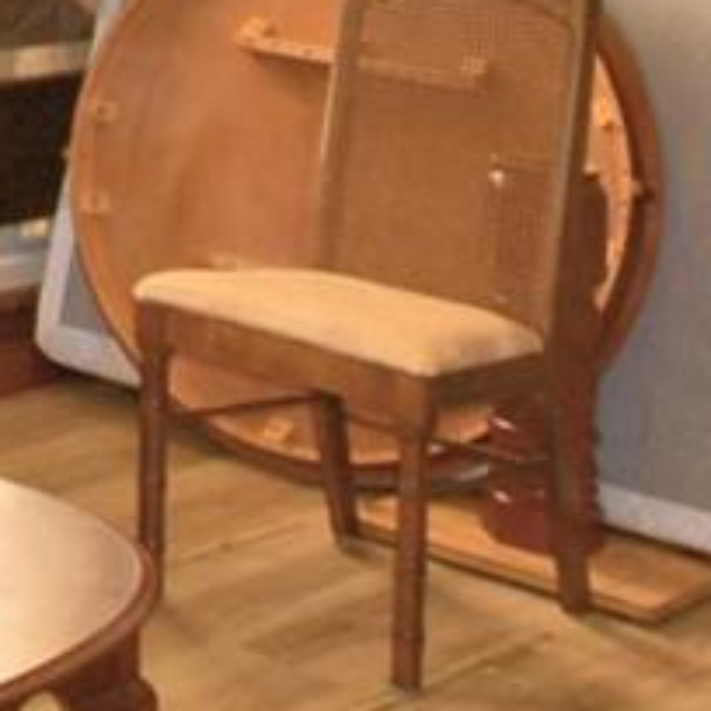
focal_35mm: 100
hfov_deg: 14.1
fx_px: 2324
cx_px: -795
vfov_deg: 15.7
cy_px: -415
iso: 160
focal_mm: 10
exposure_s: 1/60
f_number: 4.5
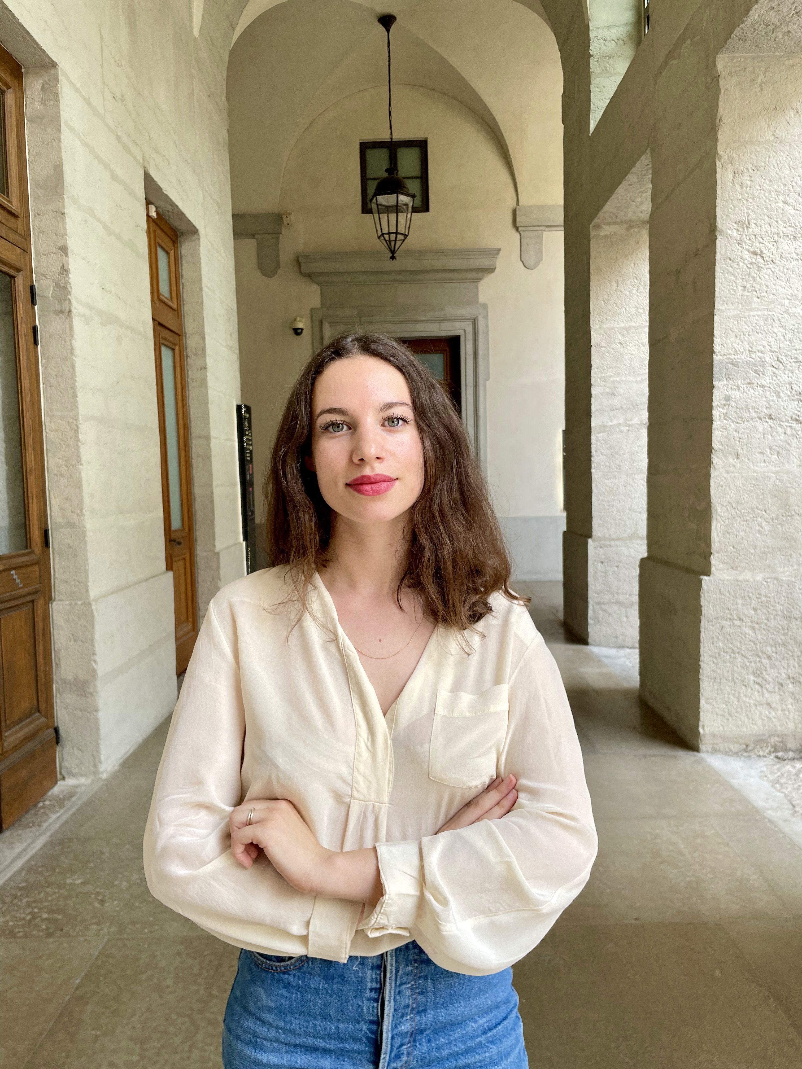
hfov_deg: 53.1
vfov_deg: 67.3
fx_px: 803
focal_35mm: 26
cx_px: 401
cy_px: 534
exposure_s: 1/267
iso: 32
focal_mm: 4.2
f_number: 1.6
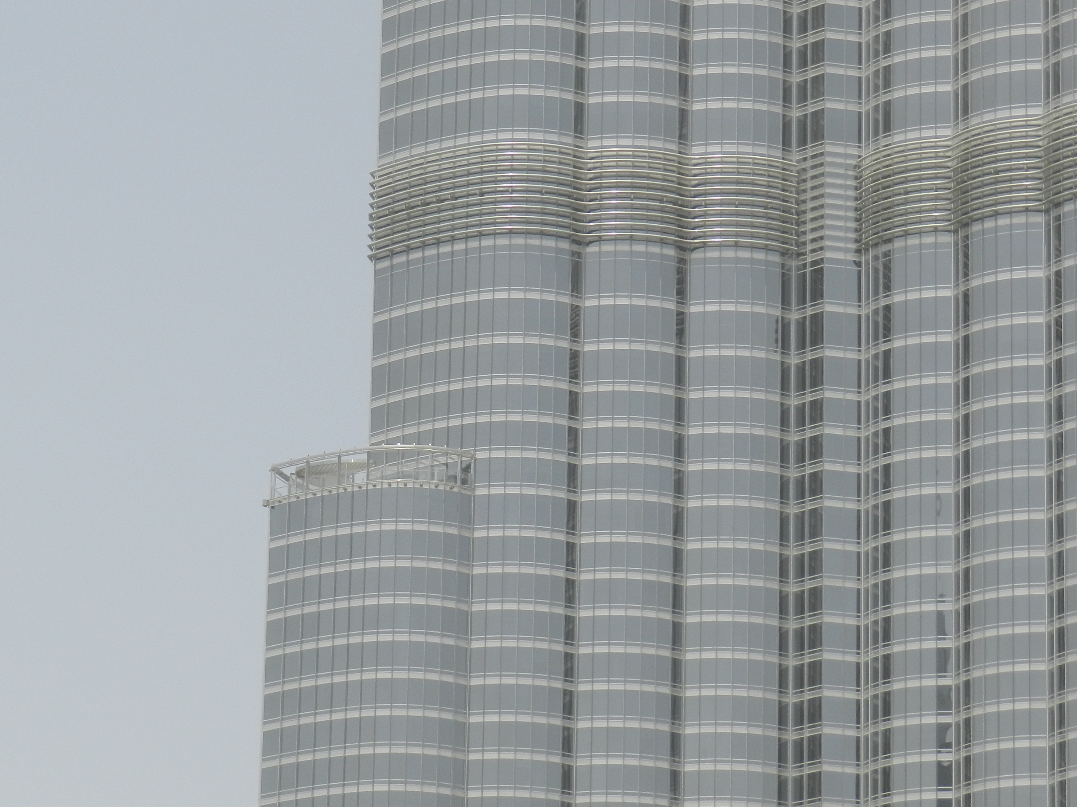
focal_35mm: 176
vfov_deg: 8.4
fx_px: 5476
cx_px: 383
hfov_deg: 11.2
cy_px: 429
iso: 160
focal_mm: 23.1
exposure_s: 1/1250
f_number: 5
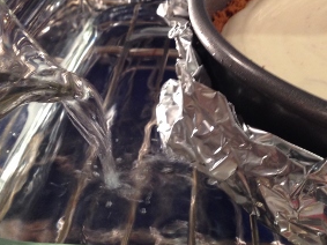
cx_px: 199
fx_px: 529
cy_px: 132
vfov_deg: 26.1
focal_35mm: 56
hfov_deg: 34.2
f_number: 2.4
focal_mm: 4.12
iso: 125
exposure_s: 1/20
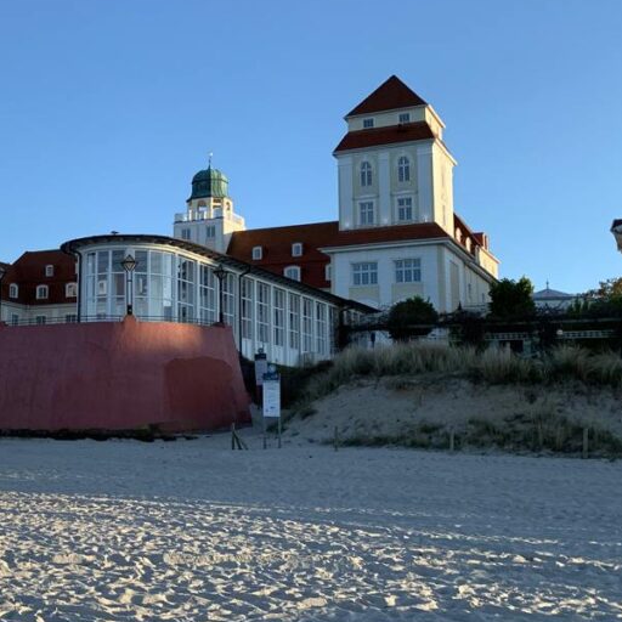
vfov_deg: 36.8
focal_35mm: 46
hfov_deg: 34.6
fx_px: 935
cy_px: 302
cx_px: 57
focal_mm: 4.25
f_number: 1.8
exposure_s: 1/796
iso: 25
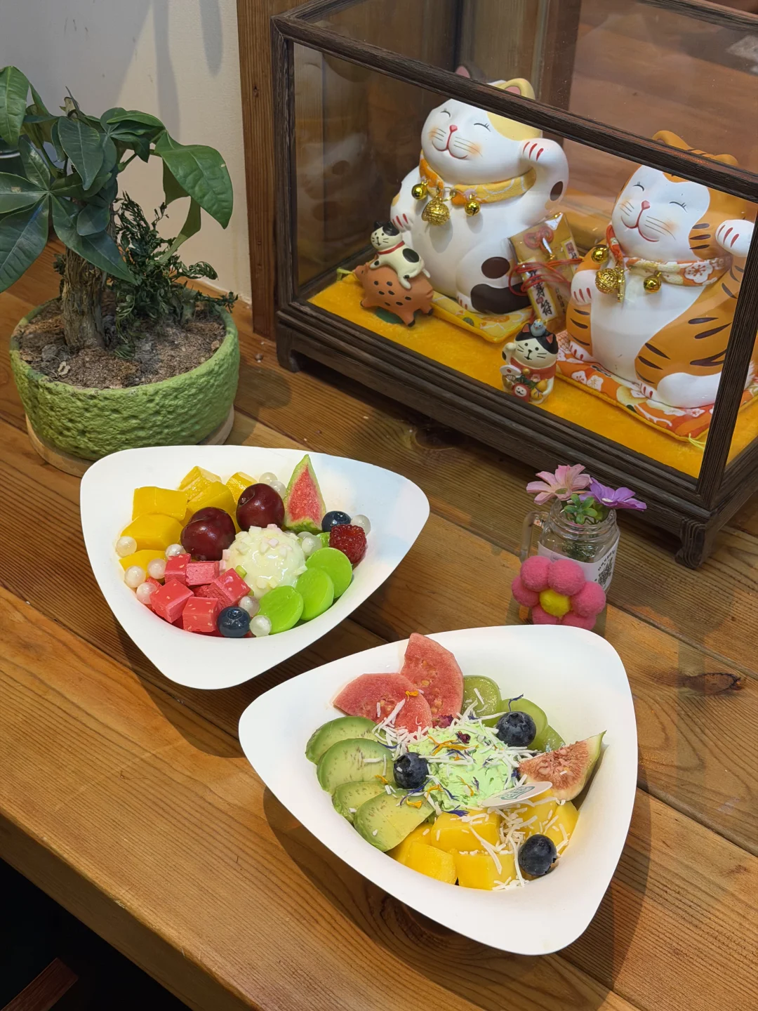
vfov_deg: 39.7
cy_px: 506
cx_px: 379
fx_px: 1401
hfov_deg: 30.3
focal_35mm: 48
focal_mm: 6.76
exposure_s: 1/100
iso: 64
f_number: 1.78
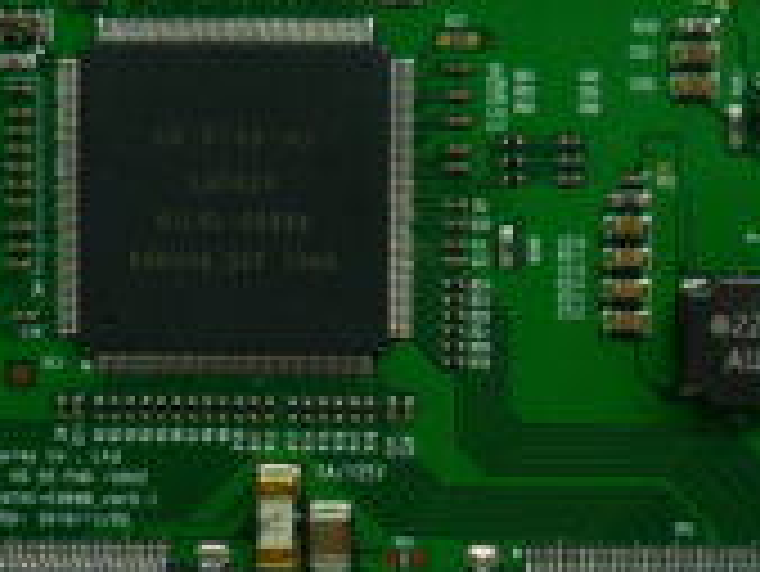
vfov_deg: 12.7
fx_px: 2571
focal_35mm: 117
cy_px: 329
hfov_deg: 16.8
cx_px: 360
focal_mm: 5.5
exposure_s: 1/50
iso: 100
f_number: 2.8
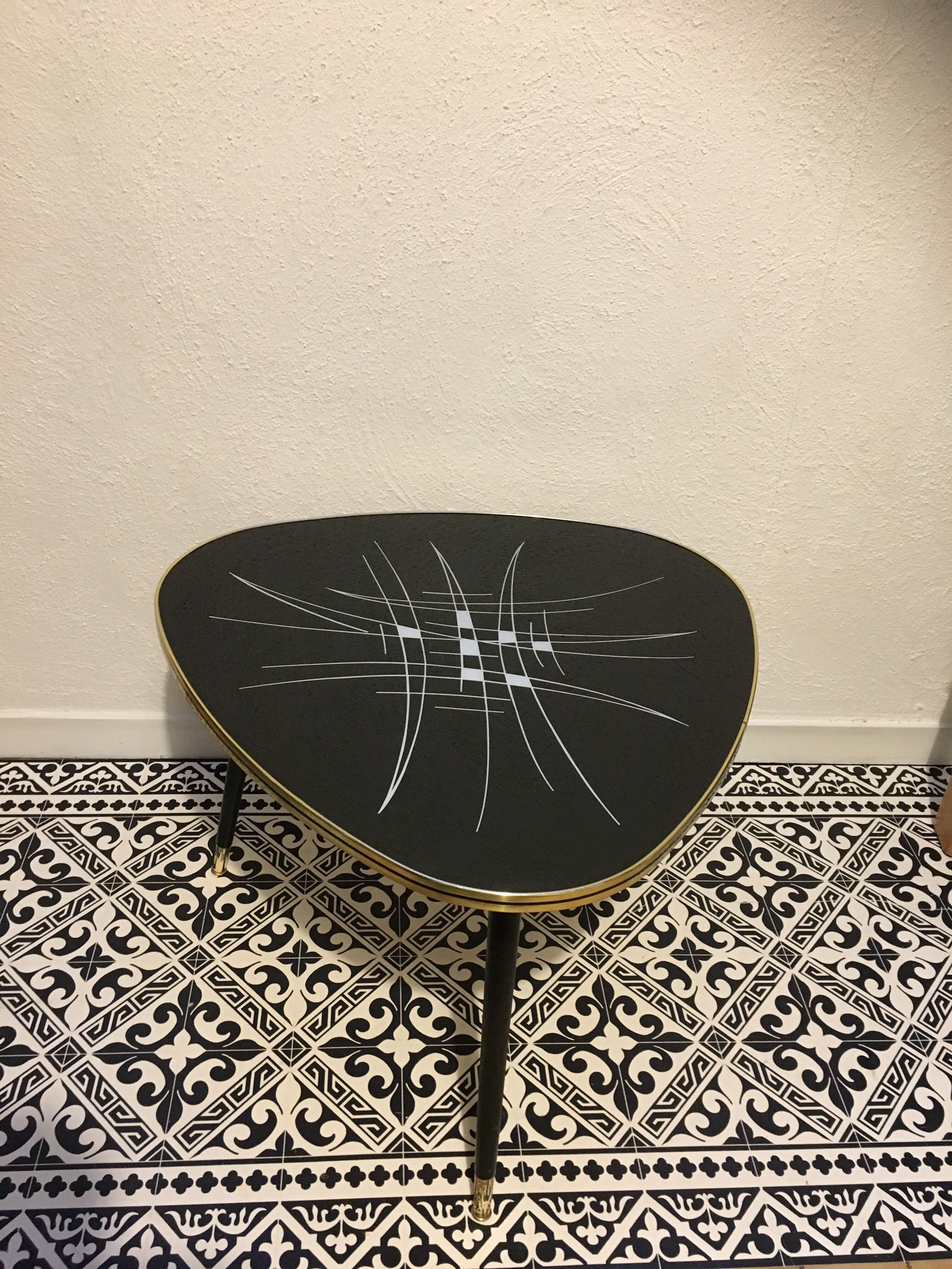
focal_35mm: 29
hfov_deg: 48.2
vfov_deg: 61.7
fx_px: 1063
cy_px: 634
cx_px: 476
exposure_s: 1/20
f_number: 2.2
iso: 200
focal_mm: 4.15
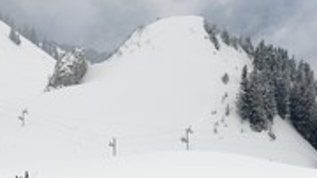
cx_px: 62
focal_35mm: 122
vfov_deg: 9.9
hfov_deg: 17.4
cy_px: 76
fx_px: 1025
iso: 200
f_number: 14
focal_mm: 50
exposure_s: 1/200
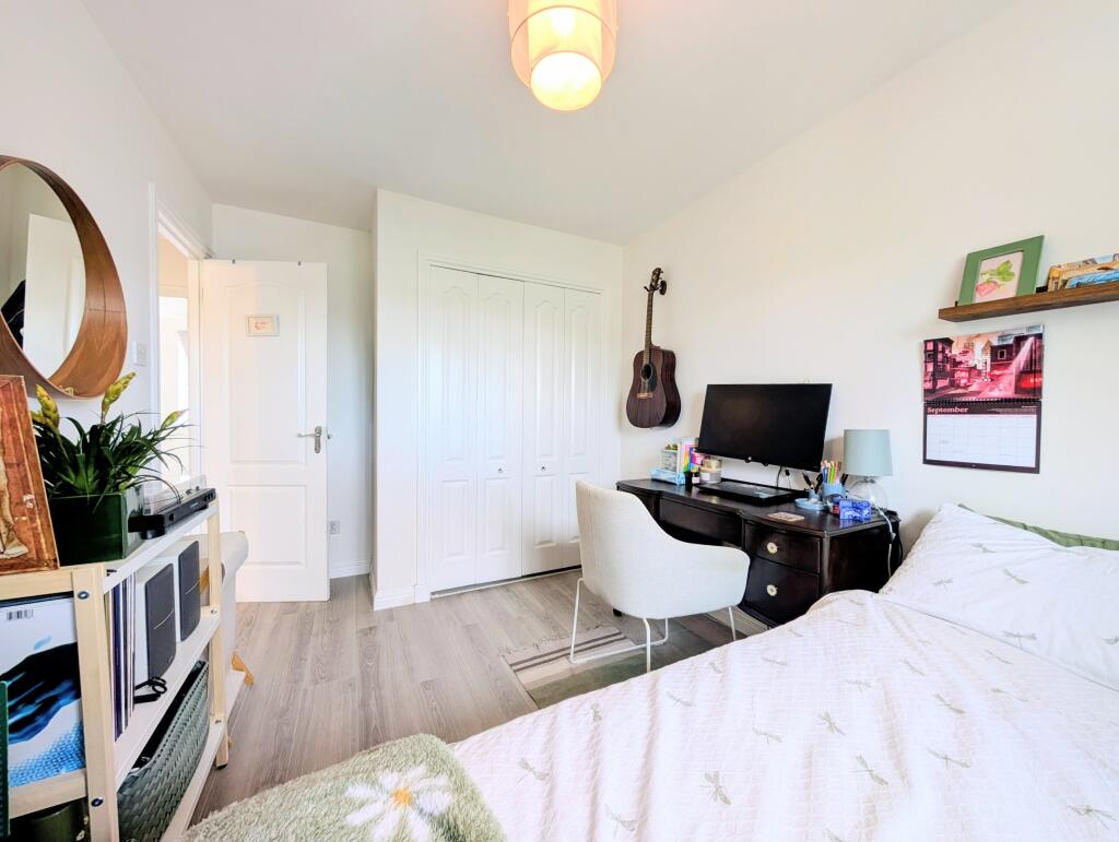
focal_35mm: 12
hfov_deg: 110.5
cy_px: 421
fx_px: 388
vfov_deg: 94.6
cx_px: 560
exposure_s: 1/43.5
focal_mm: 2.02
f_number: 1.7
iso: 53
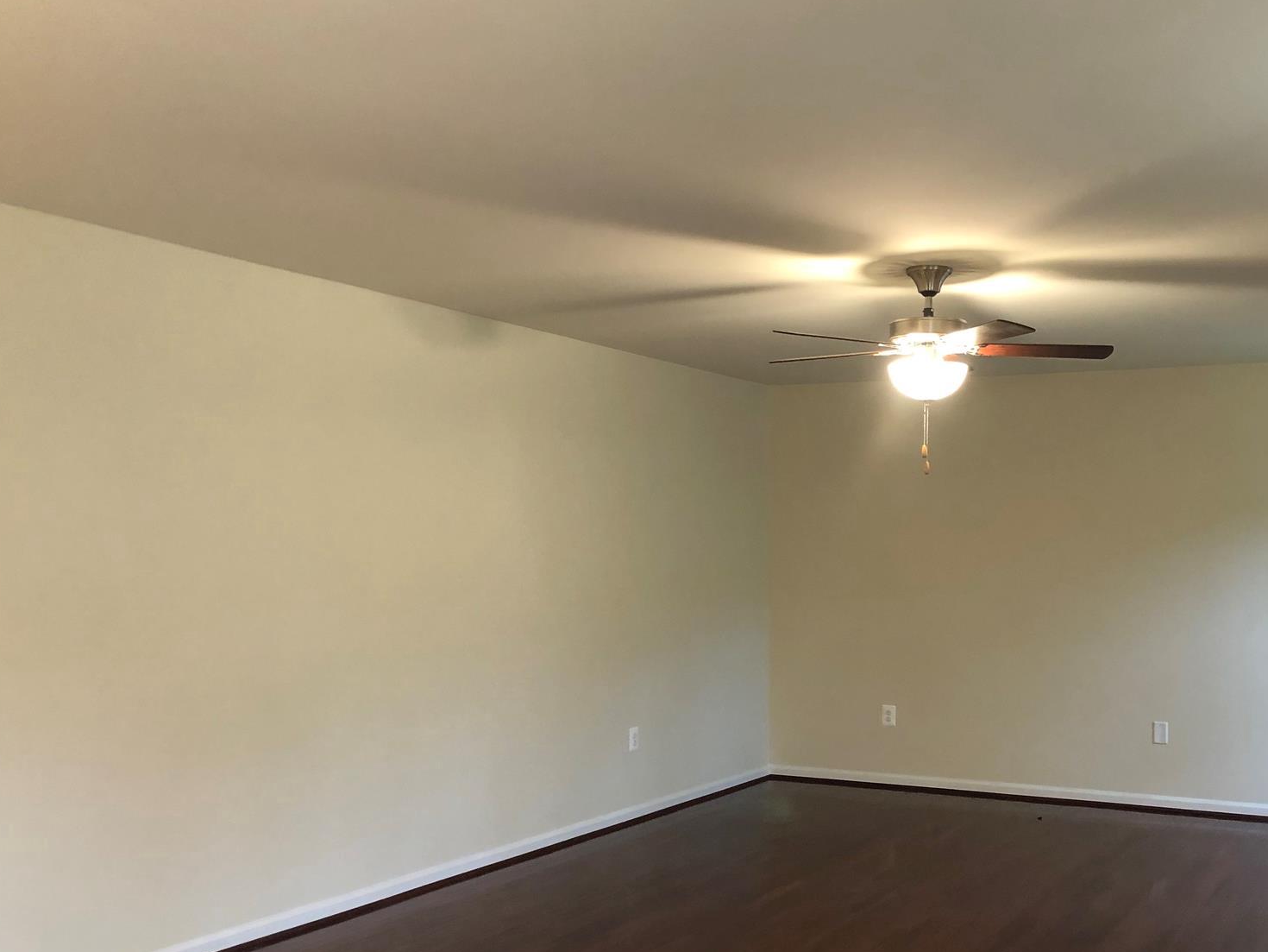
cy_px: 631
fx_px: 1429
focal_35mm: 39
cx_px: 857
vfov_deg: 36.5
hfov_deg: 47.0
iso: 50
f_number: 1.8
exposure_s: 1/15
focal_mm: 3.99
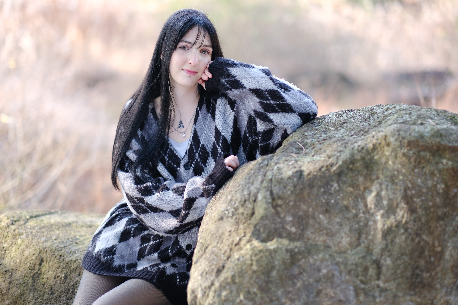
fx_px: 1069
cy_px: 152
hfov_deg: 24.2
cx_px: 229
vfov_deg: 16.3
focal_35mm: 84
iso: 125
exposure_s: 1/250
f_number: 1.2
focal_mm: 56
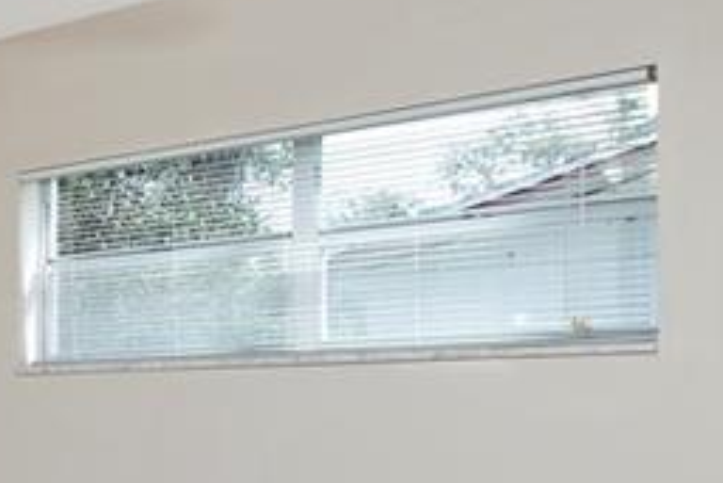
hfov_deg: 24.9
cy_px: 422
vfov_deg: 19.7
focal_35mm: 68
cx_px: -265
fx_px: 1366
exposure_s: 1/200
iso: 400
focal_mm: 17
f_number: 8
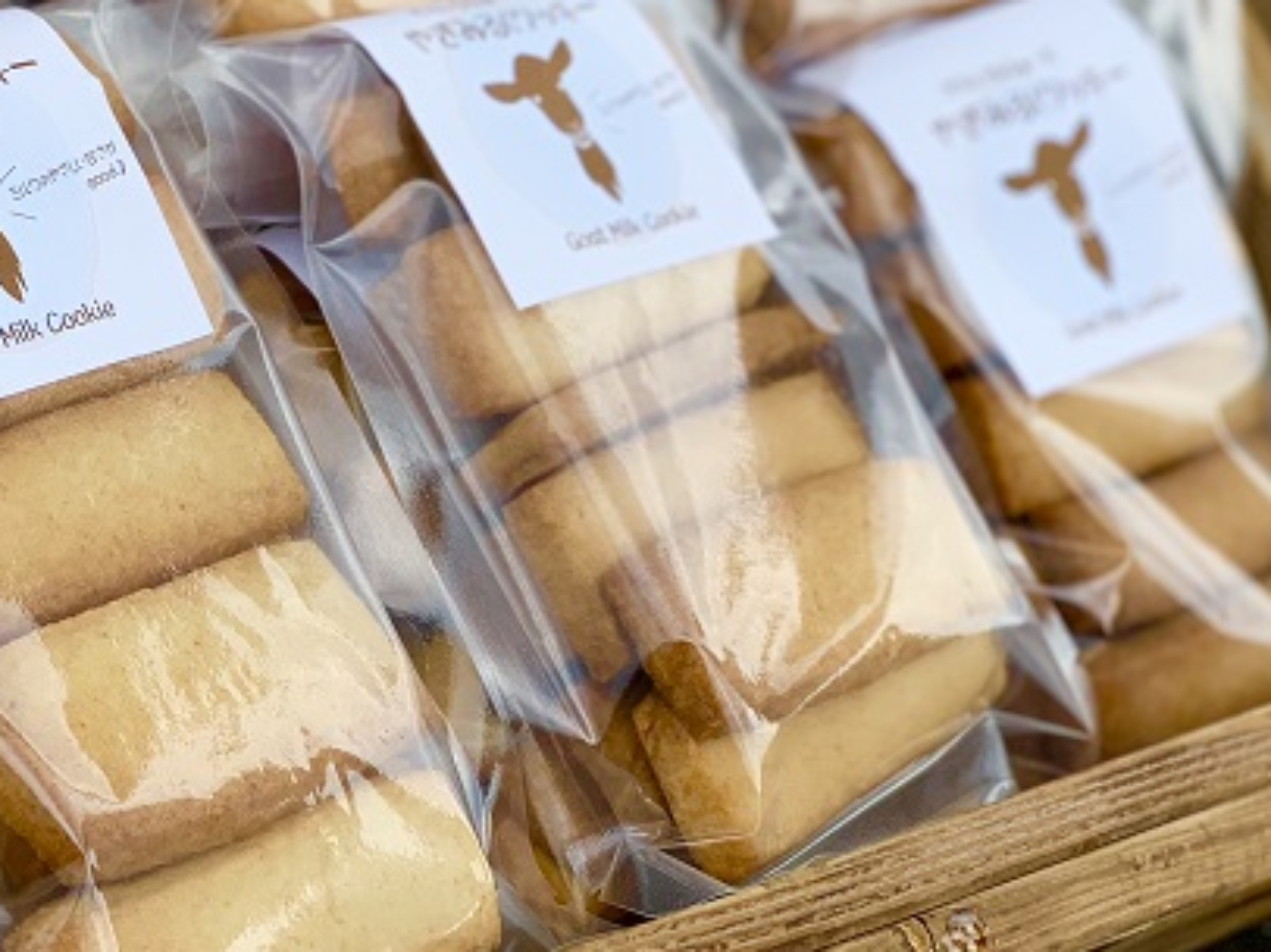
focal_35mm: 123
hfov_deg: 15.5
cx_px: -197
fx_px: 4514
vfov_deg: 11.9
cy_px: -25
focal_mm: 6
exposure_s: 1/761
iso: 16
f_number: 2.4
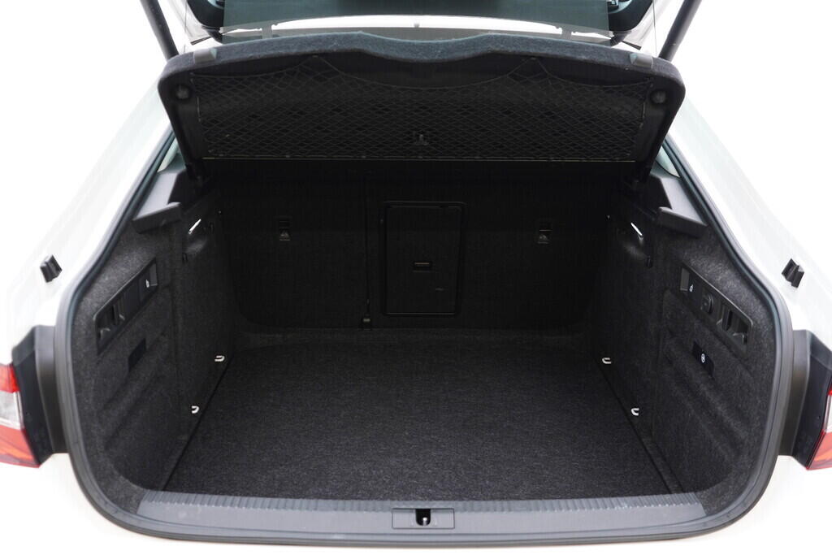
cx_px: 416
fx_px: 832
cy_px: 278
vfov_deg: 36.9
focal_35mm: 36
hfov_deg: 53.1
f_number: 2.8
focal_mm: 24
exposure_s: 1/40
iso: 250
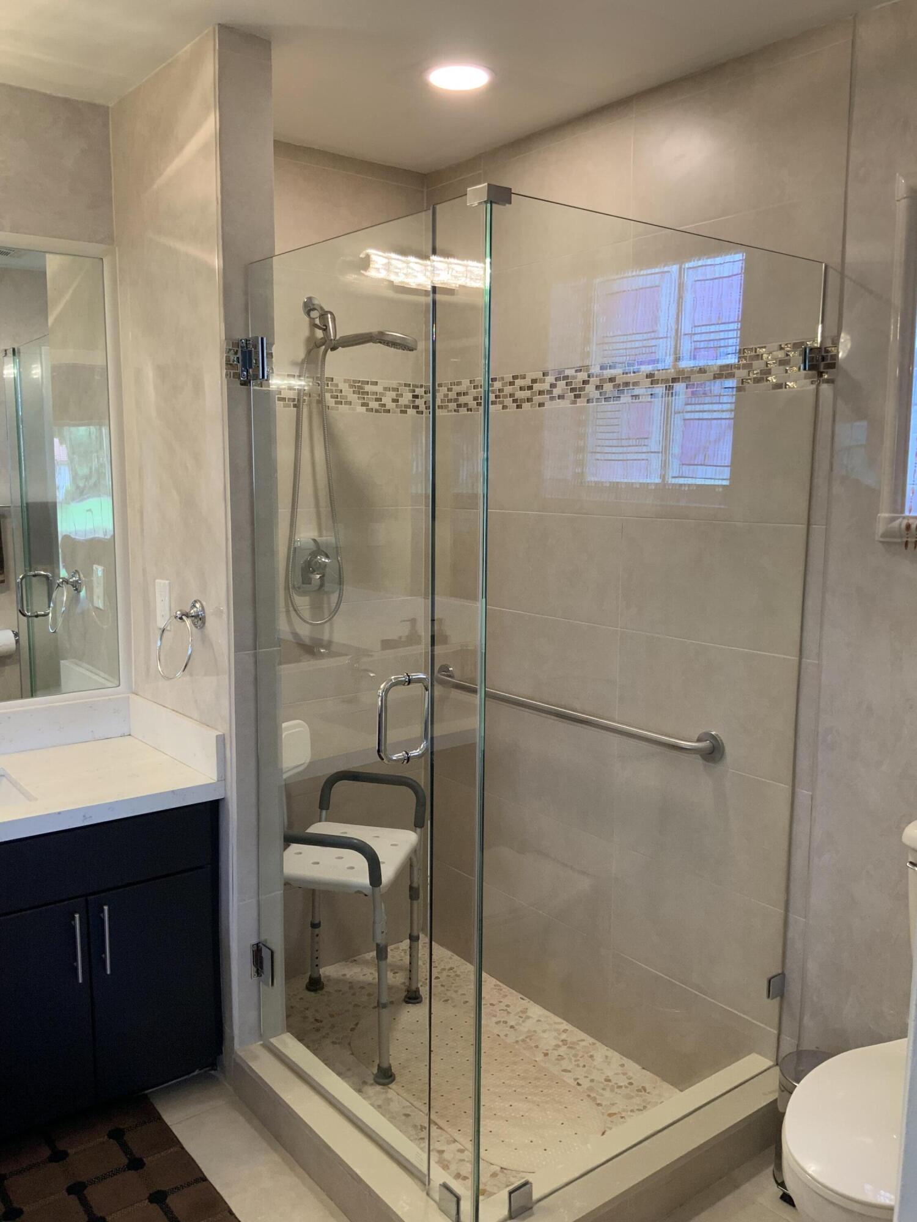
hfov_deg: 48.2
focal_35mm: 29
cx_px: 458
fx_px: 1024
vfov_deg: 61.7
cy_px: 611
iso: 80
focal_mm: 3
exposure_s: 1/60
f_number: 1.8
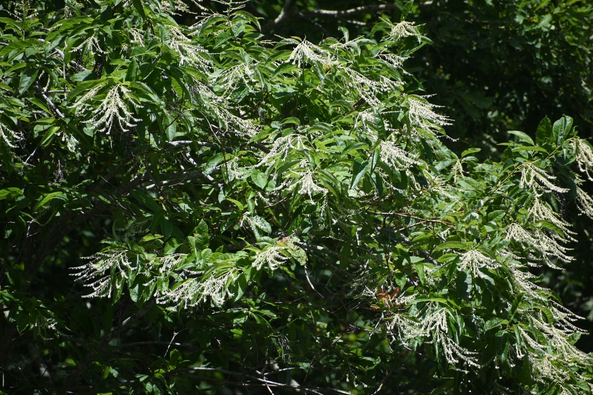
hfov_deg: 4.6
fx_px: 7413
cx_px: 296
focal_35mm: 450
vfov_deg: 3.1
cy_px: 198
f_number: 6.3
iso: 280
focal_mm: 300
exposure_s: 1/1000
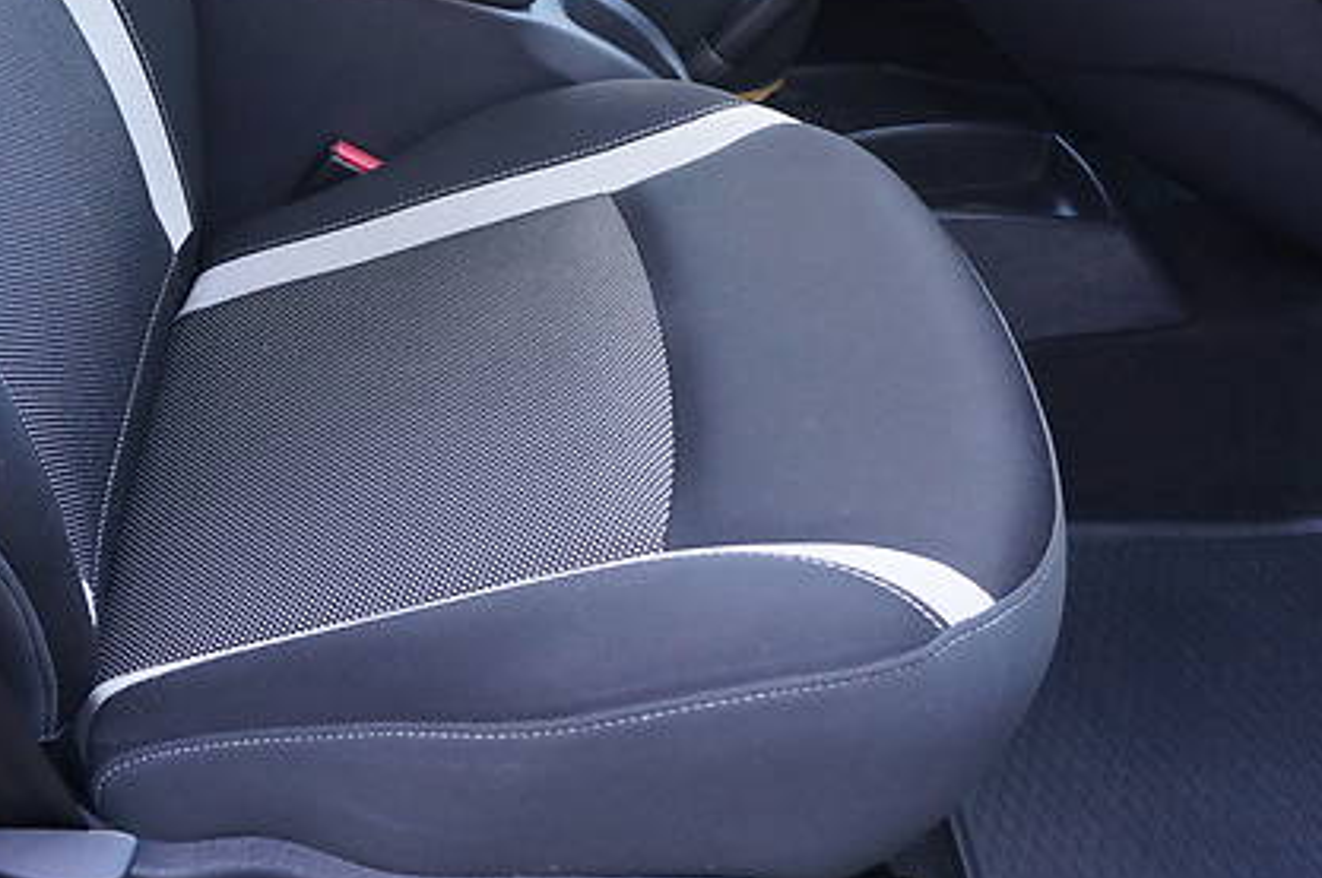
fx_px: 1687
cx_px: 469
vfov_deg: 28.3
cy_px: 135
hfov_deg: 42.4
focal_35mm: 46
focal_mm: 16
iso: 1000
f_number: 4
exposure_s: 1/160
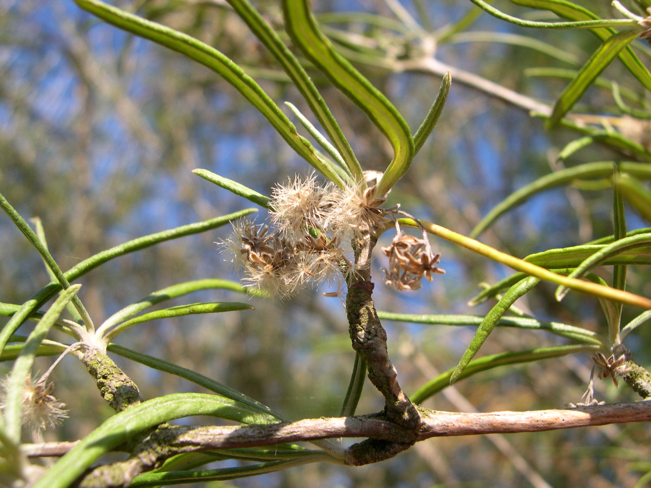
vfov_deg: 37.7
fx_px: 715
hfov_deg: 49.0
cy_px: 244
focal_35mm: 38
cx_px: 326
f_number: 7.6
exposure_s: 1/106
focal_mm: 8
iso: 100
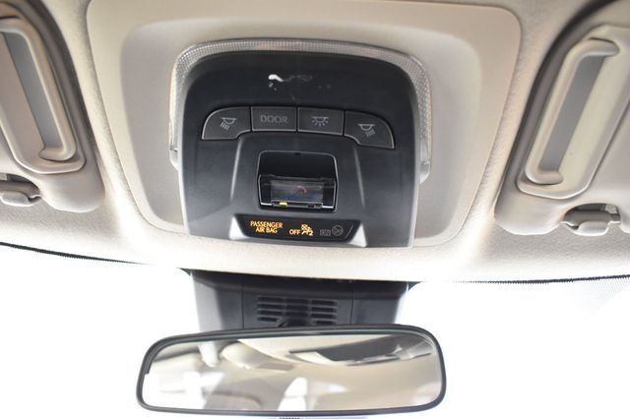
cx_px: 315
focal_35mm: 27
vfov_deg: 47.9
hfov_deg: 67.4
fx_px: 472
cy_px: 210
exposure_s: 1/125
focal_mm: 18
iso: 1600
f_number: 4
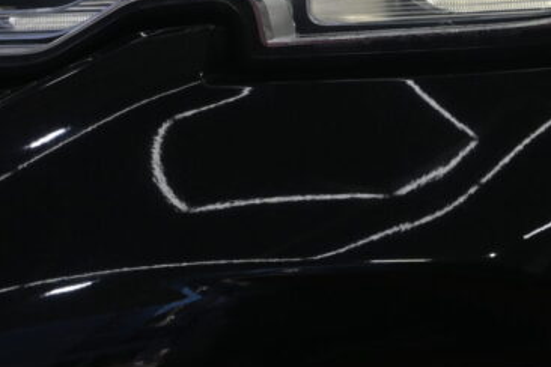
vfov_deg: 10.7
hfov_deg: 16.2
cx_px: 336
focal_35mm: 126
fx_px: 1928
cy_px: -50
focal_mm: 30
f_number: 11
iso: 640
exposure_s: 1/320
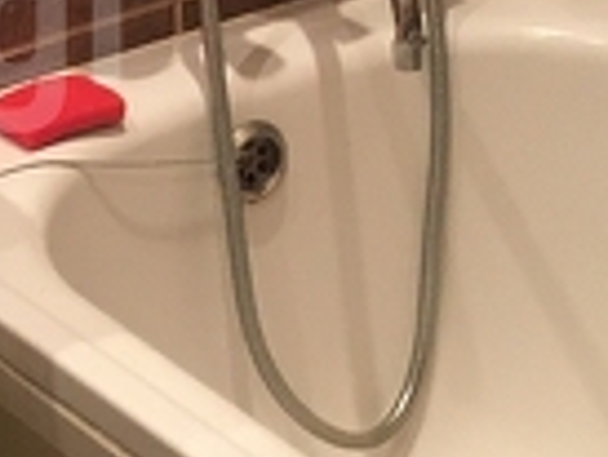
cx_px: -102
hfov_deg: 14.2
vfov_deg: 10.9
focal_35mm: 135
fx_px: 2373
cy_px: 4
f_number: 2.2
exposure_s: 1/33
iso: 200
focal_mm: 4.15
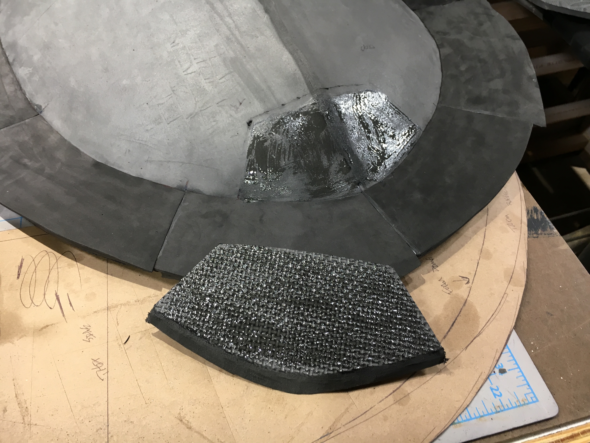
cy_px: 222
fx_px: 494
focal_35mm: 29
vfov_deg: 48.2
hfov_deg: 61.7
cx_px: 295
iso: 64
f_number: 2.2
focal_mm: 4.15
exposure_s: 1/30
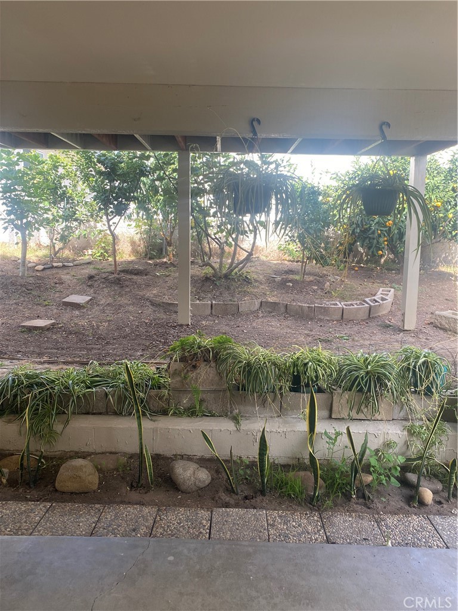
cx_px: 229
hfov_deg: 53.1
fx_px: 459
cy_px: 306
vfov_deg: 67.3
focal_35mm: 26
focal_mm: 4.25
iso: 40
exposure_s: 1/122
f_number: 1.8
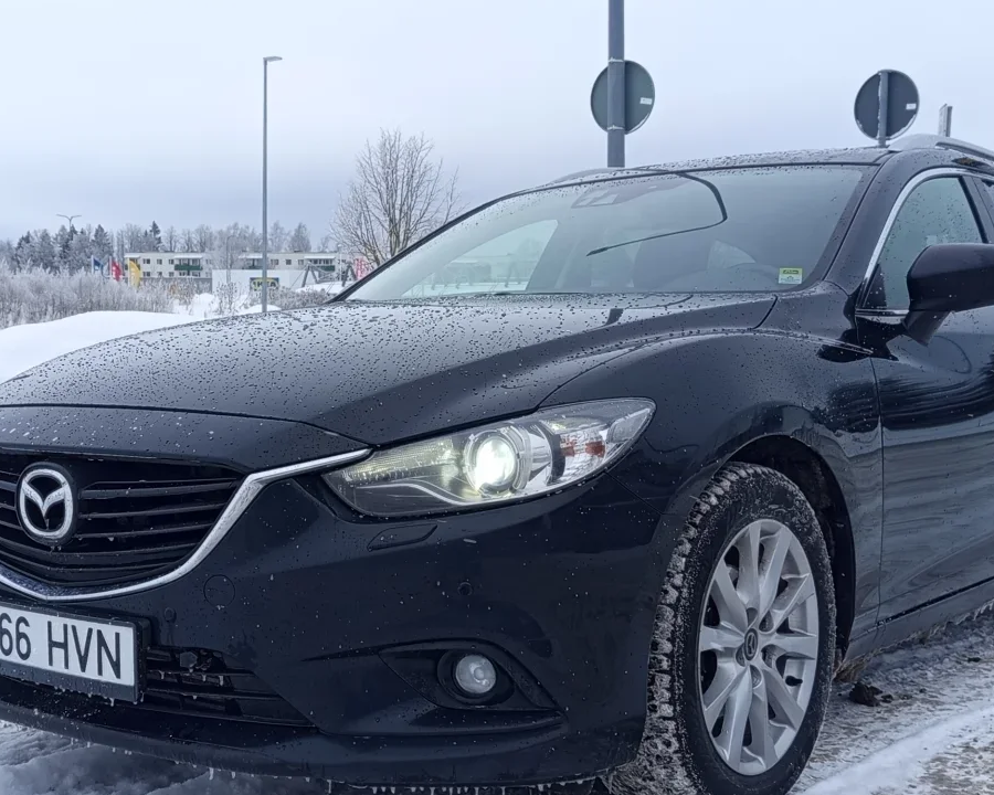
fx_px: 1471
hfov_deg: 37.3
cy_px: 432
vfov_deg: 30.2
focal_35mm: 50
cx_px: 431
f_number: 1.7
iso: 51
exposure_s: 1/277
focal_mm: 5.24
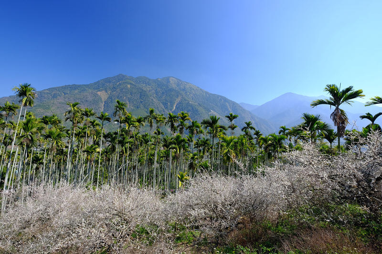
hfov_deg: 100.4
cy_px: 127
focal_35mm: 15
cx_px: 191
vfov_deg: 77.3
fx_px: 159
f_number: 9
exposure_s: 1/52
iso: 200
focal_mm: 10
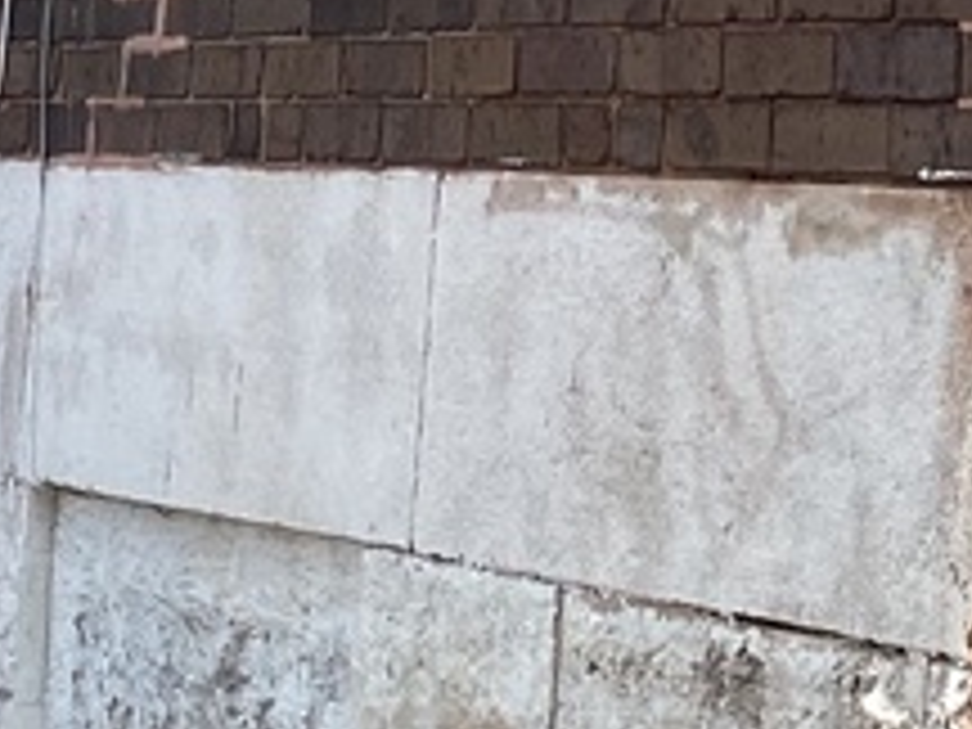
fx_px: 4858
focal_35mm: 173
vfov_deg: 7.5
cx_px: 288
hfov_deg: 11.4
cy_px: -1440
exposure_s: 1/2315
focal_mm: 4.25
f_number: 1.8
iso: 32
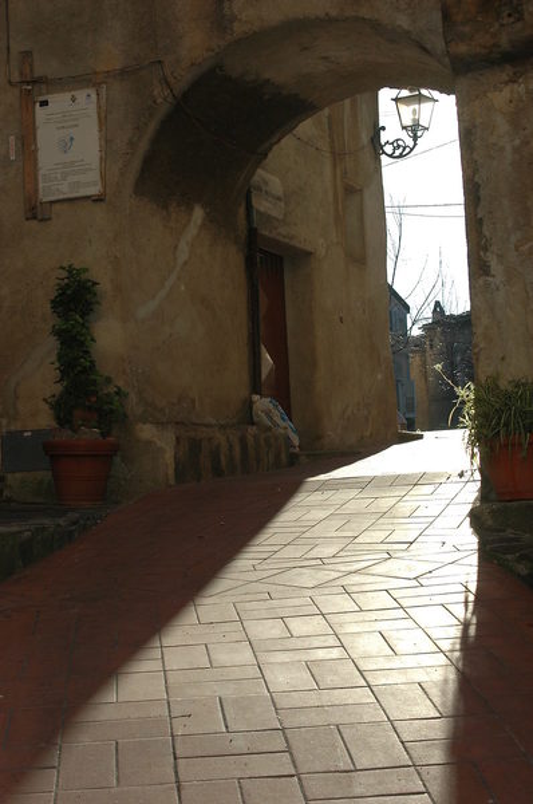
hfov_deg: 23.7
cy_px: 402
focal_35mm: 57
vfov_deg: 35.1
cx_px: 266
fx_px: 1270
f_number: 7.1
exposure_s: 1/500
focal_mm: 38
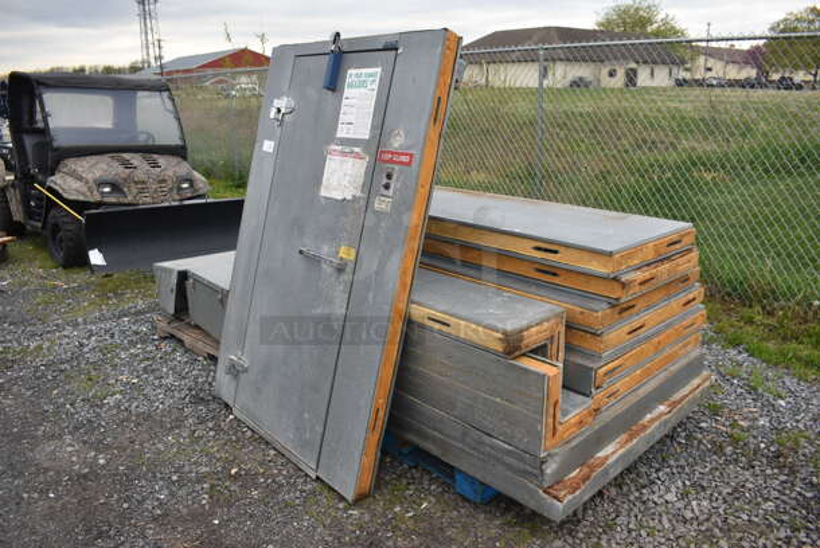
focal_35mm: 27
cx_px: 410
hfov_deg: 67.3
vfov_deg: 48.0
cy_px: 274
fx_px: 616
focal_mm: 18
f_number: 5.6
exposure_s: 1/125
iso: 250
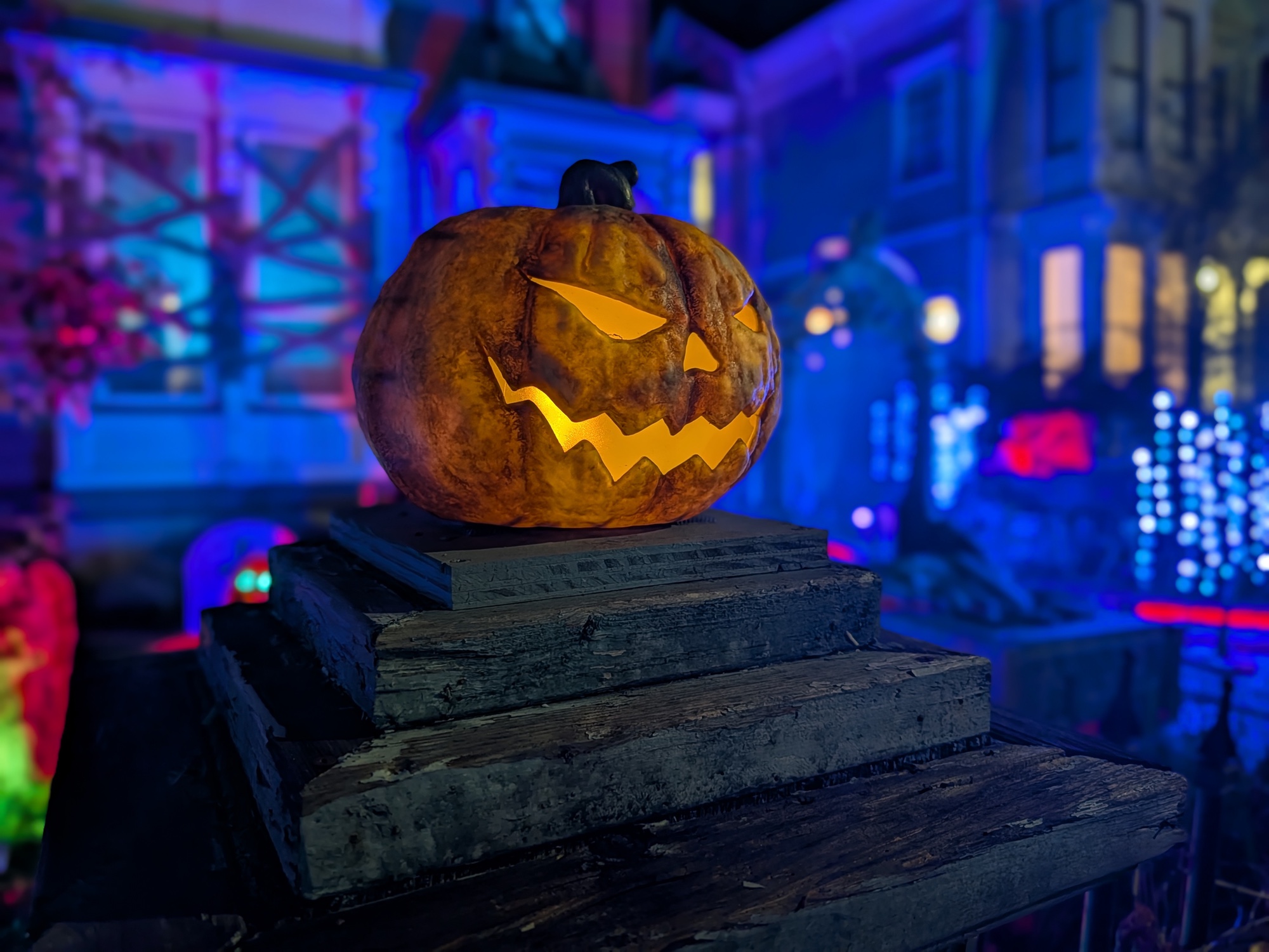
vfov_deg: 56.8
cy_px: 476
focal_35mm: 24
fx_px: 880
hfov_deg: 71.6
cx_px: 634
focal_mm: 6.9
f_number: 1.68
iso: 496
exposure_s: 1/21.9
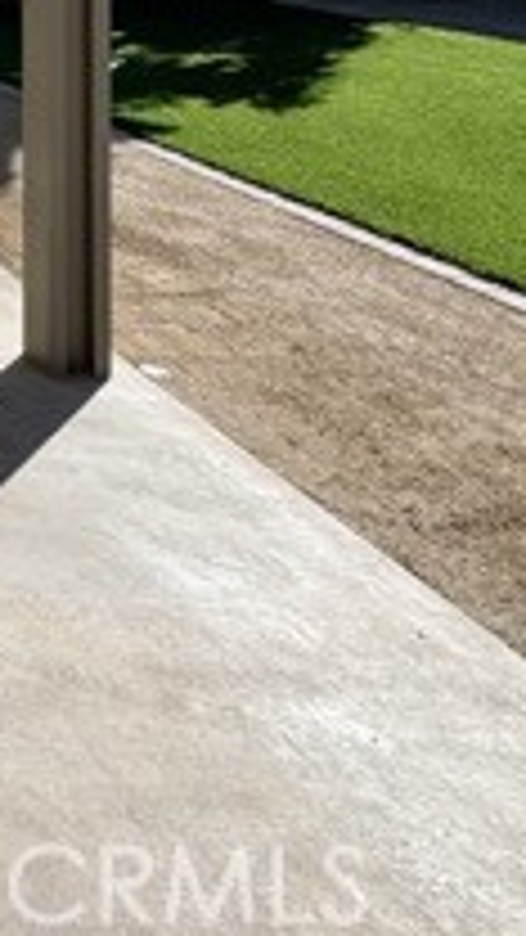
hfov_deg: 17.2
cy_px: -130
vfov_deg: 36.1
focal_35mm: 47
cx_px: -566
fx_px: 1165
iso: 40
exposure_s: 1/1637
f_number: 2.2
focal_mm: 2.22
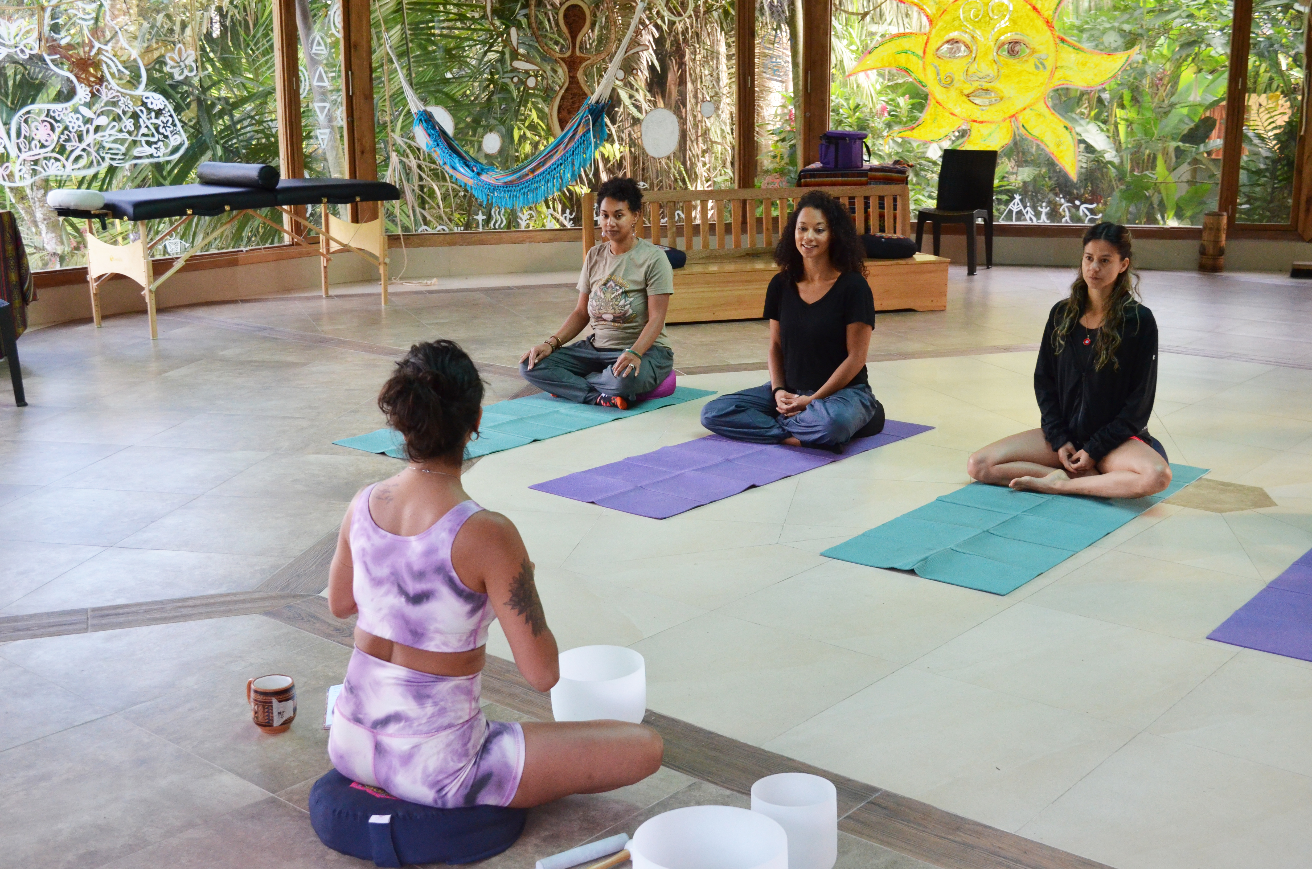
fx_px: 1527
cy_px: 434
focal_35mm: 42
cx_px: 656
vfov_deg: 31.8
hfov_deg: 46.5
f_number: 5.6
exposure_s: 1/125
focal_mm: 28
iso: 1600
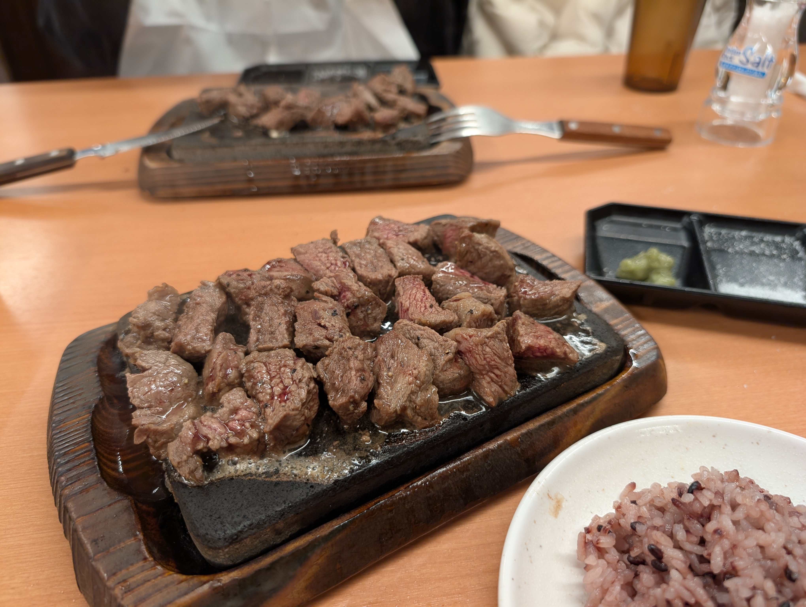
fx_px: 560
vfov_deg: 56.9
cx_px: 403
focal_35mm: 24
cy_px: 304
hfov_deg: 71.5
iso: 35
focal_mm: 6.9
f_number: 1.68
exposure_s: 1/30
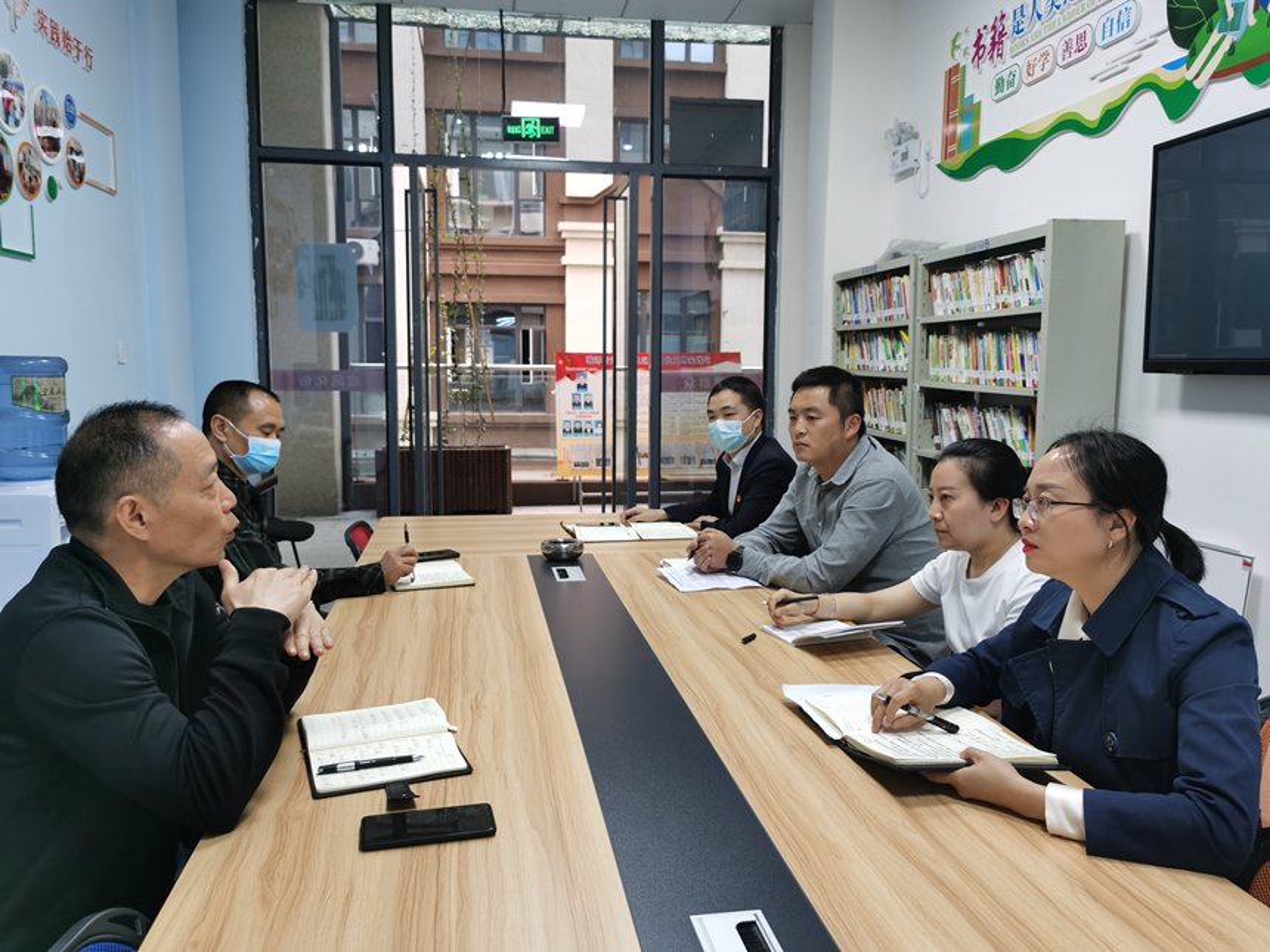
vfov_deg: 51.4
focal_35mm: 27
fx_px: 991
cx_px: 635
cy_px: 476
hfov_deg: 65.3
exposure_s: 1/100
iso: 125
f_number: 1.6
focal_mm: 5.56
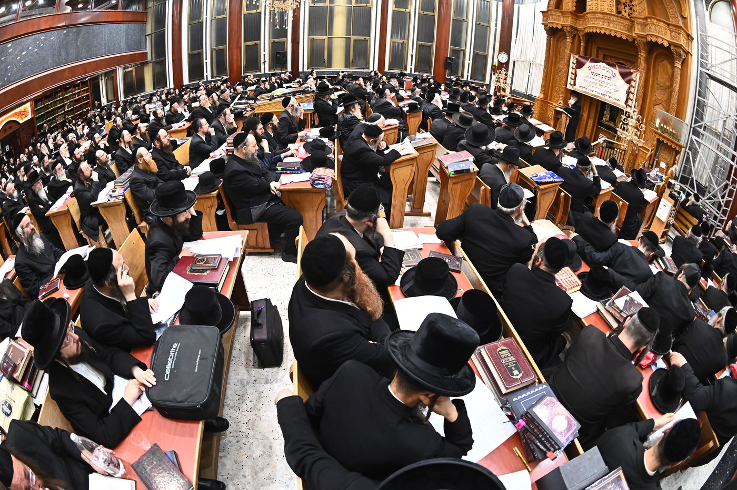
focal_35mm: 16
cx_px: 368
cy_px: 245
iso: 2500
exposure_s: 1/200
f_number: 5
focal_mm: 16
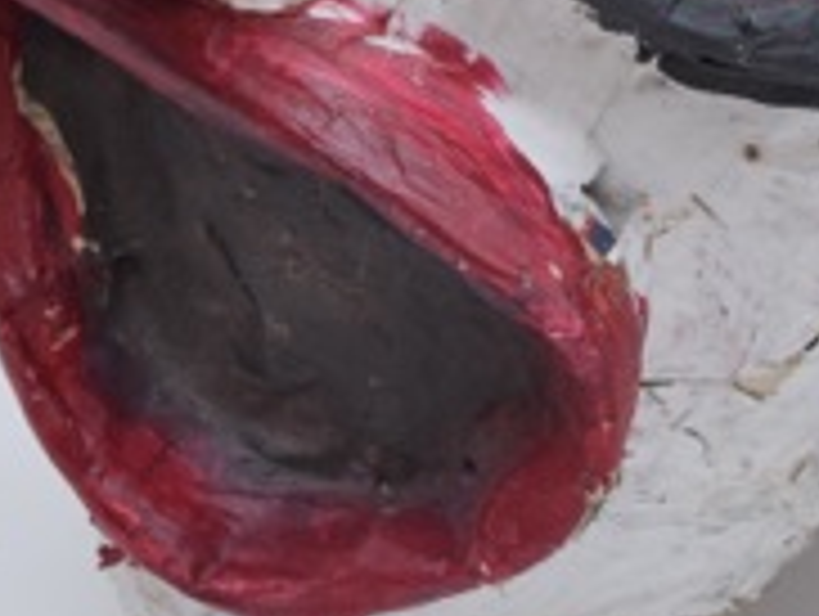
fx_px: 6602
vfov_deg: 5.3
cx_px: 585
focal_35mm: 279
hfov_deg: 7.1
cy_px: -227
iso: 800
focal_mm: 55
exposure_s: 1/125
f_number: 5.6
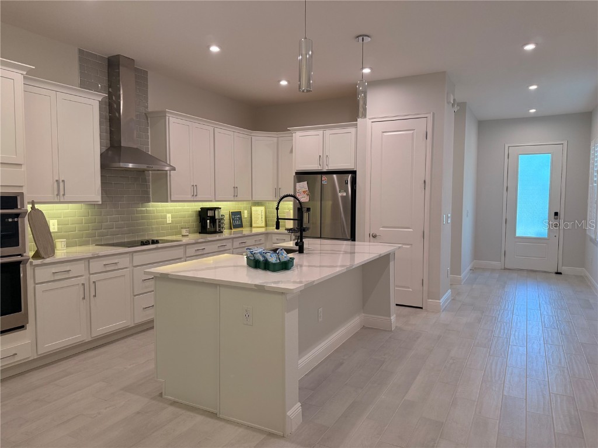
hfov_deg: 71.6
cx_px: 299
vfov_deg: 56.8
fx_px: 415
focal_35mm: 24
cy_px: 224
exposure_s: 1/167
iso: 200
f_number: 1.78
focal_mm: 6.76
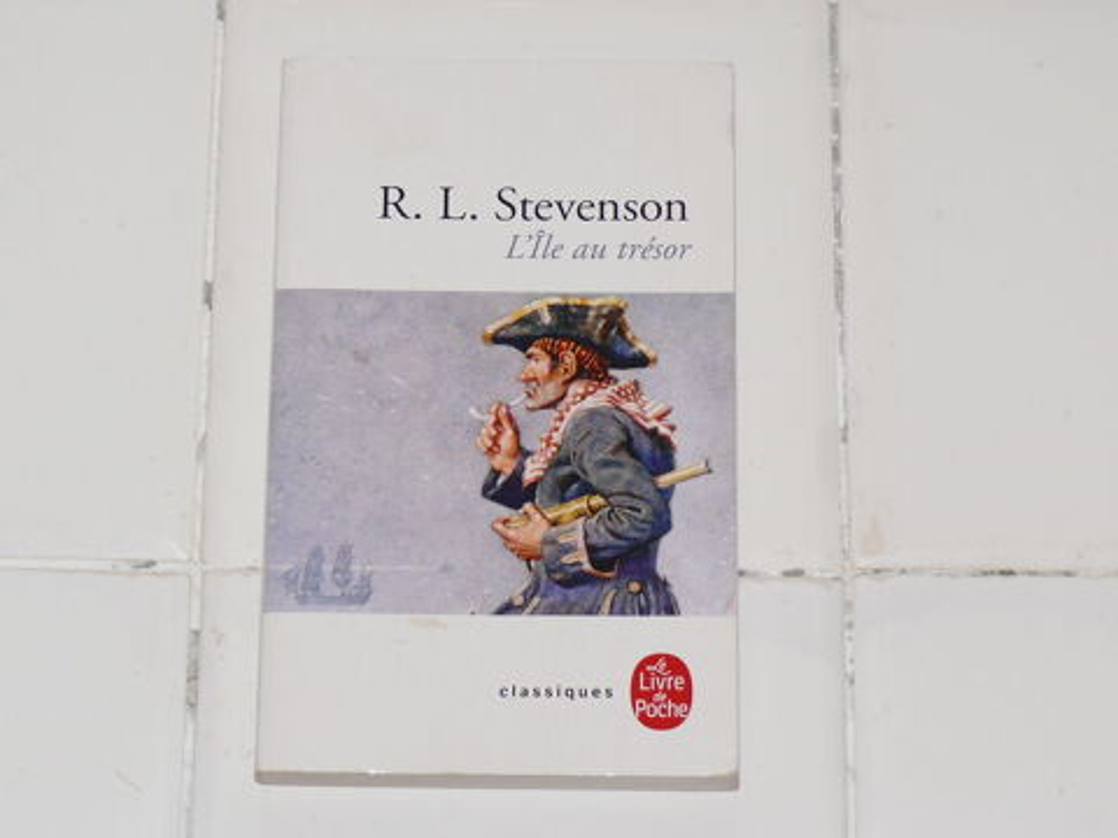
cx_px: 559
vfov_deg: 13.3
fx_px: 3585
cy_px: 419
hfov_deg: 17.7
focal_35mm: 111
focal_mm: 16.4
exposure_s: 1/30
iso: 100
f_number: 3.2
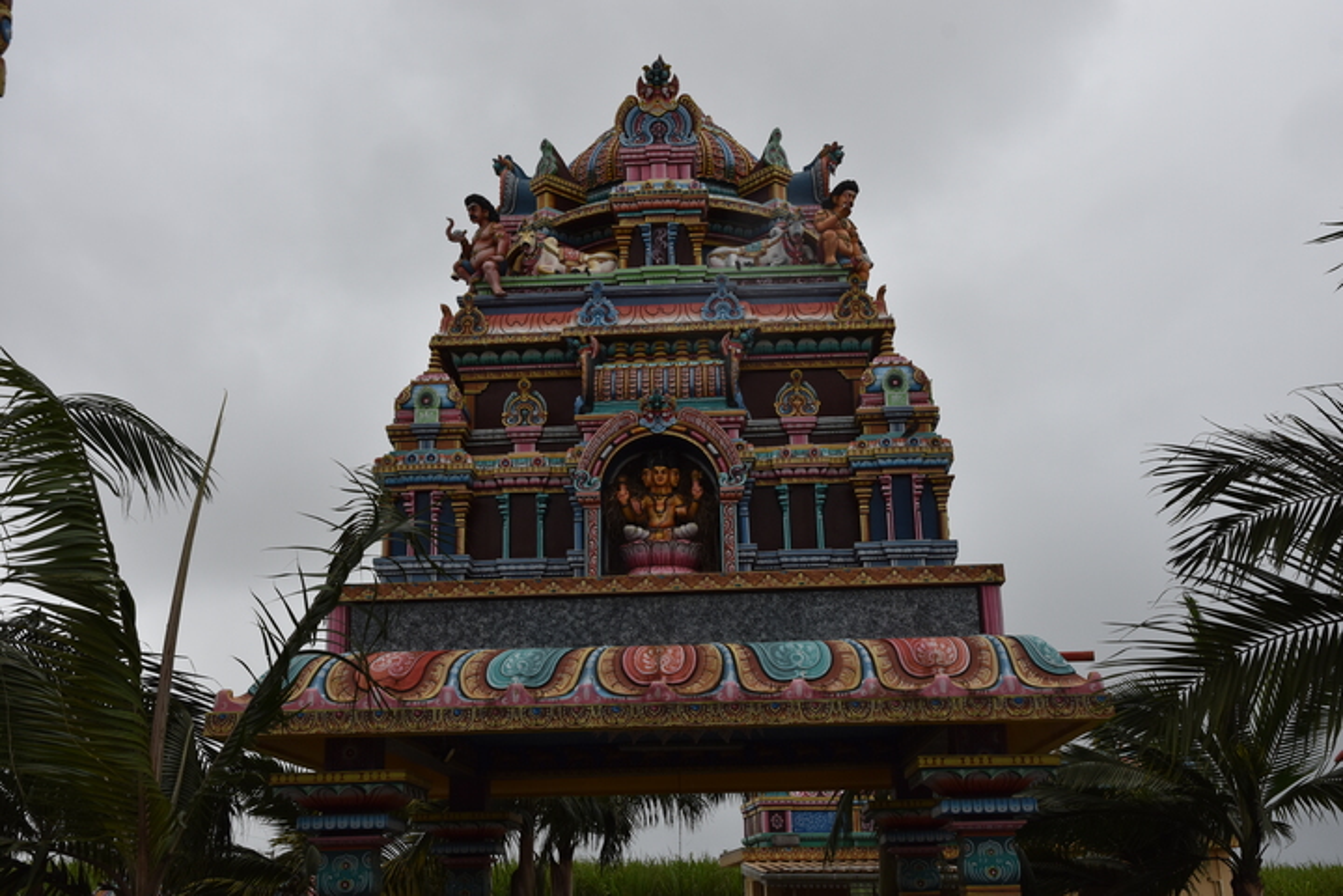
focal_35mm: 39
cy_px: 448
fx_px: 1455
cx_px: 672
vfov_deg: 34.2
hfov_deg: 49.6
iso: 250
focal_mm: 26
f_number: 8
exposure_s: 1/500
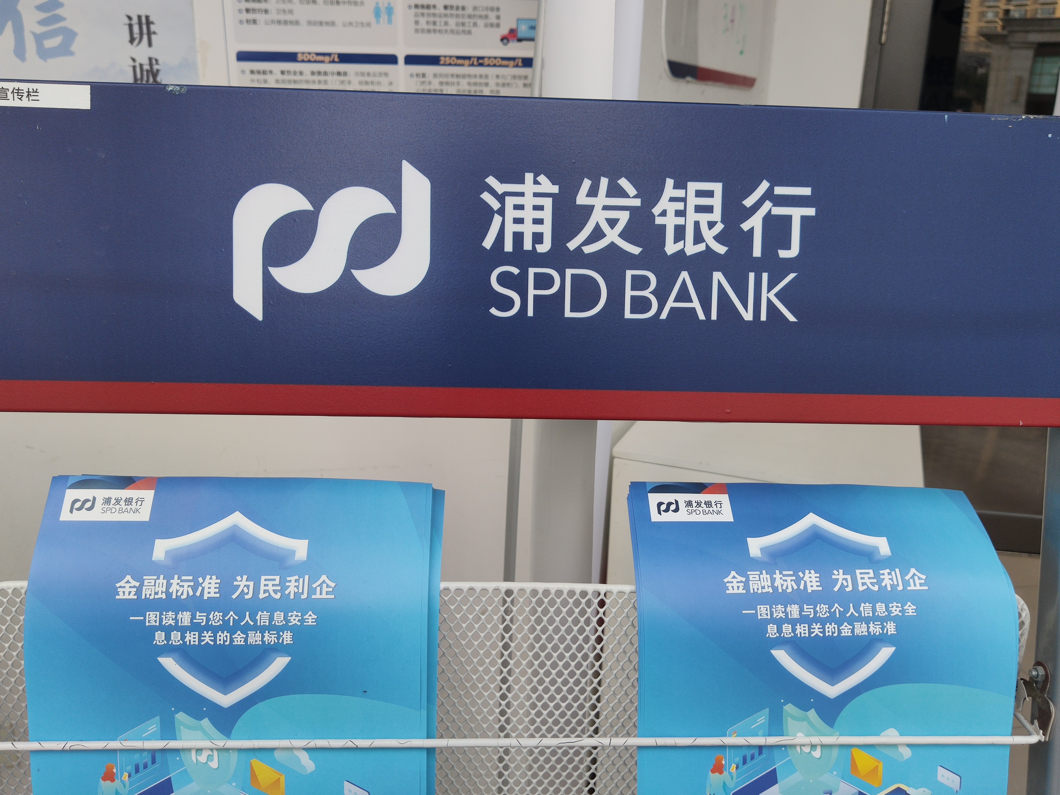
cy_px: 398
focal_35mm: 28
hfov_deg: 63.4
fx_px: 857
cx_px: 530
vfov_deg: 49.7
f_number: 1.75
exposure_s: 1/100
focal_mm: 4.75
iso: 245
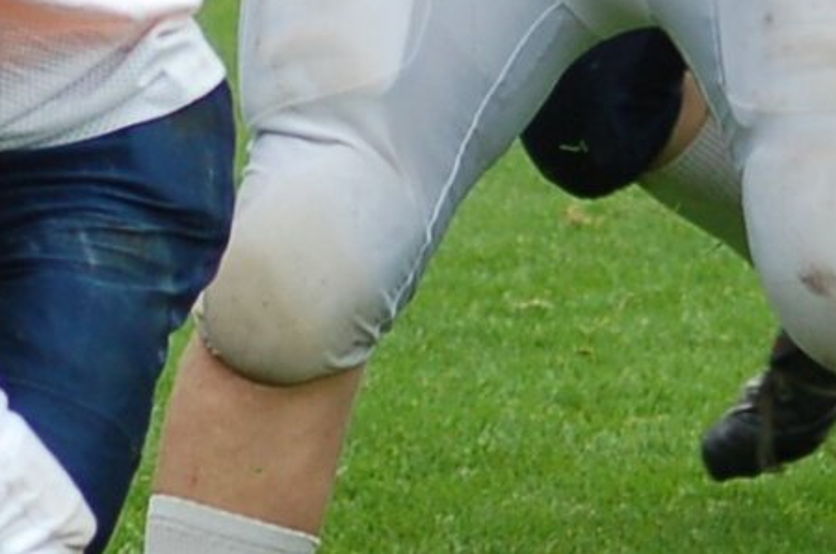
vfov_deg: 2.3
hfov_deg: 3.4
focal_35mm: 601
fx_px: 13927
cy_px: 156
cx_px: -117
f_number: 4
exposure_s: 1/1000
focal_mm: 82
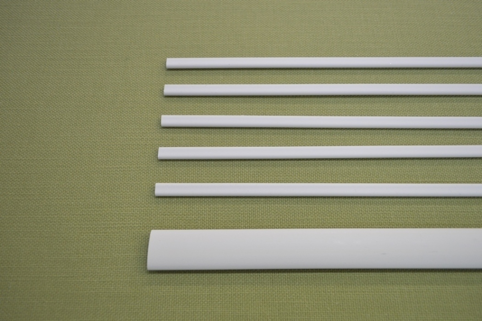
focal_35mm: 27
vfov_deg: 47.9
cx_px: 241
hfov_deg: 67.4
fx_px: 361
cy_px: 160
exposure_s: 1/60
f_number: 4
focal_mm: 18
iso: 720
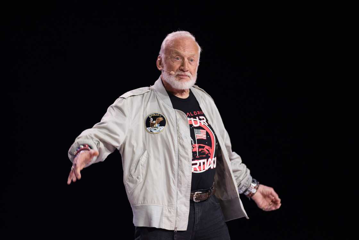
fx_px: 2993
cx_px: 180
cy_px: 120
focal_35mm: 300
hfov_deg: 6.9
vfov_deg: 4.6
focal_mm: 300
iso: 1250
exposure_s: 1/250
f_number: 4
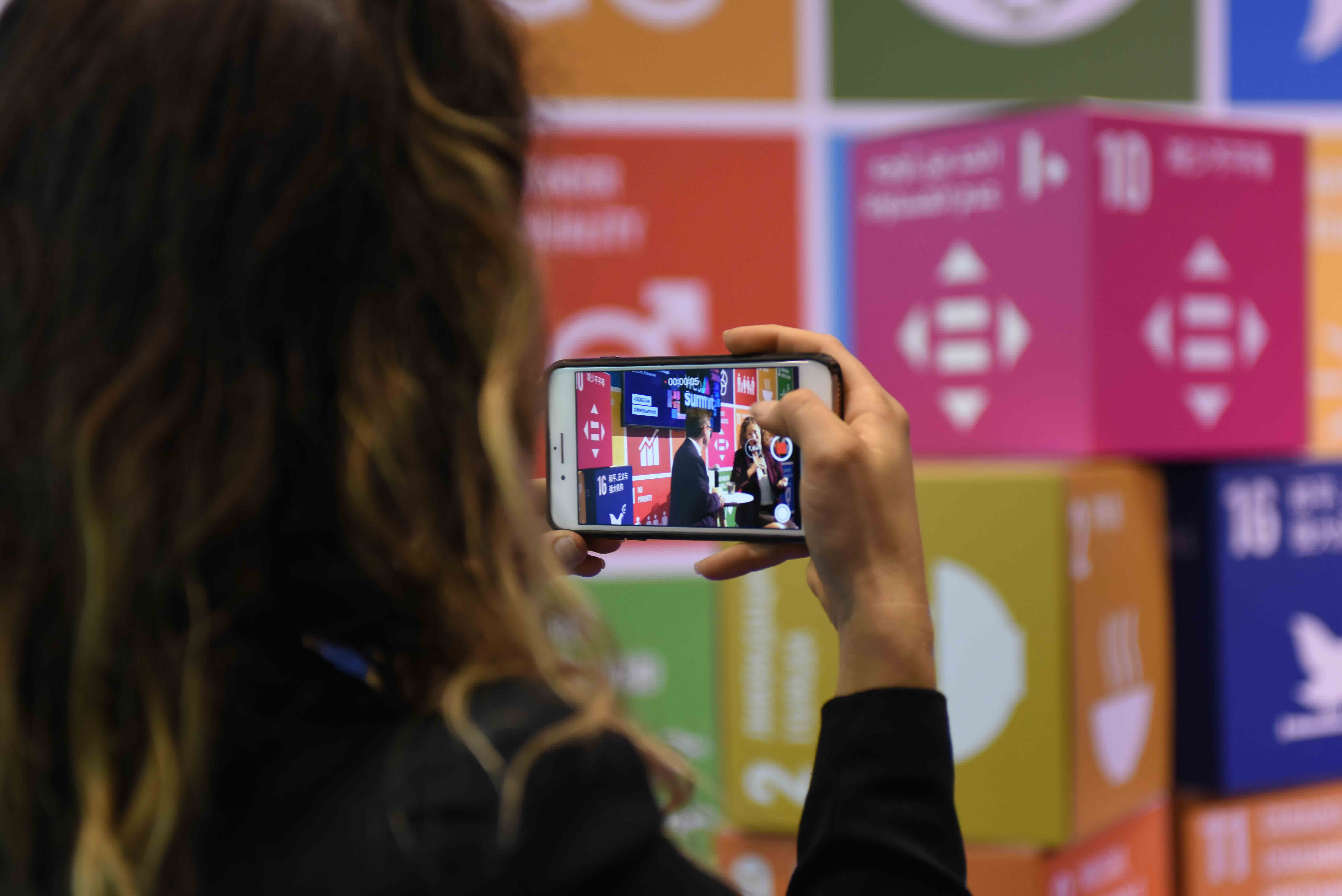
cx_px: 671
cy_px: 448
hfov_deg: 28.8
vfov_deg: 19.5
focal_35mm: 70
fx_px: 2610
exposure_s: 1/100
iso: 1250
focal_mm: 70
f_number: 3.5
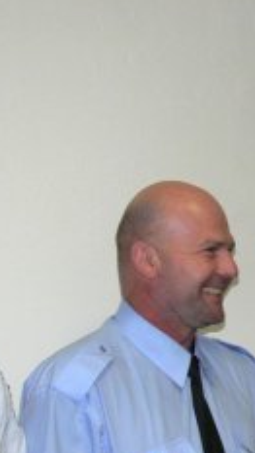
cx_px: 434
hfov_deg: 11.6
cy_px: 349
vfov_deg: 21.6
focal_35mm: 98
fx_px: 1178
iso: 100
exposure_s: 1/30
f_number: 2.8
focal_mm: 8.9
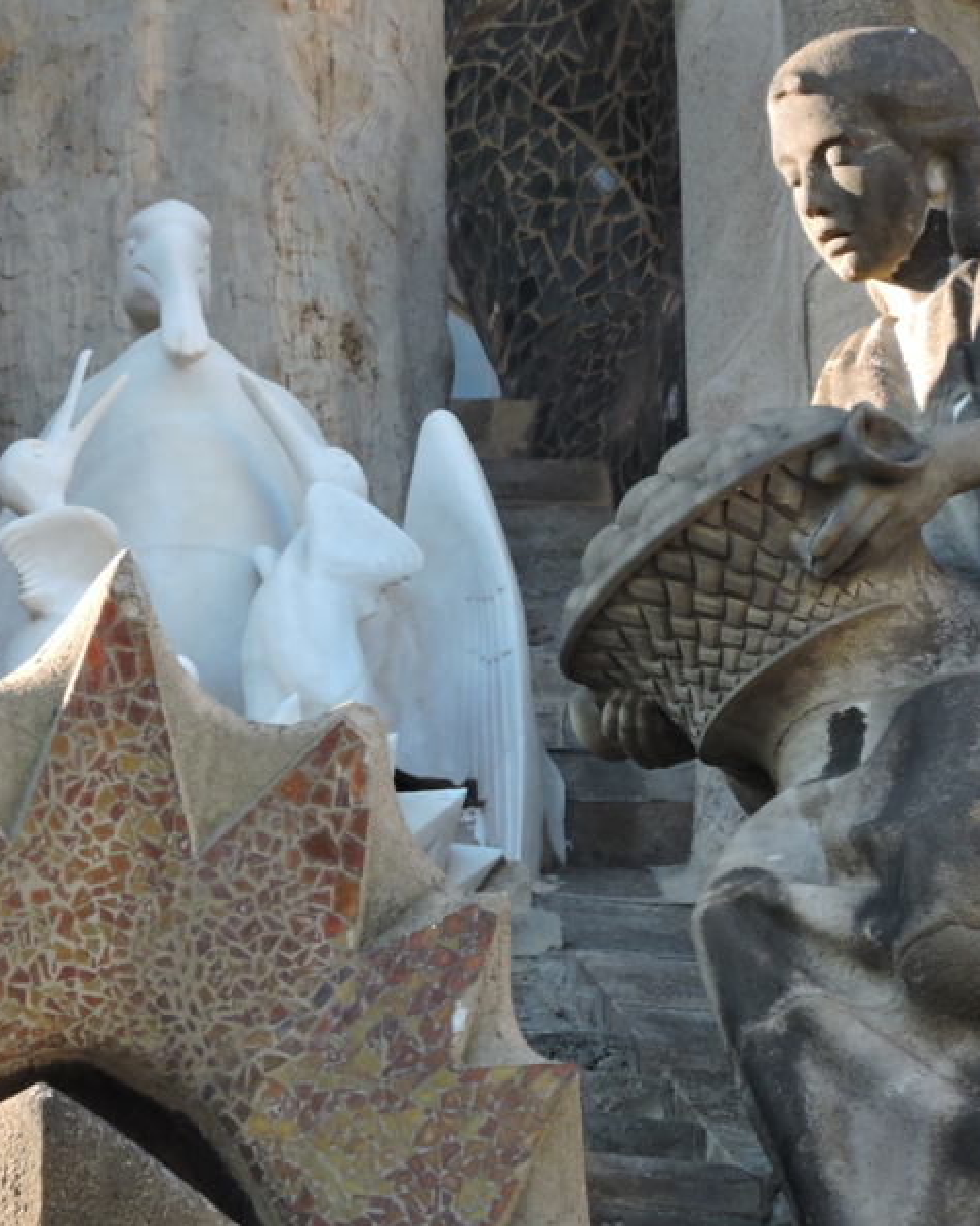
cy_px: 613
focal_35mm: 1176
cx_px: 215
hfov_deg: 1.3
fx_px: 42658
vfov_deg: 1.6
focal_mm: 161.2
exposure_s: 1/200
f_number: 5.6
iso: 400
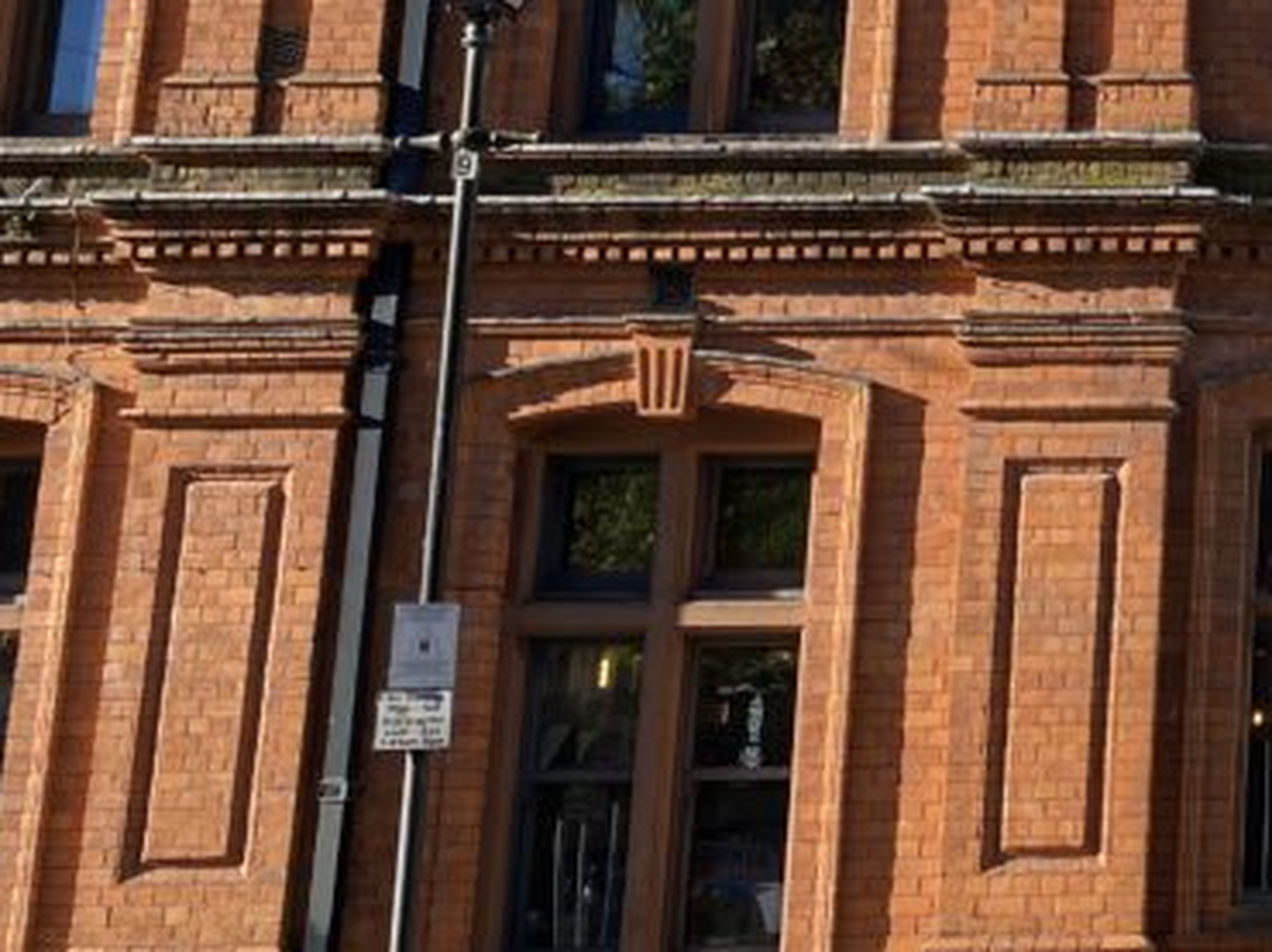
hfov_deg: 23.3
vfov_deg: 20.3
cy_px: 247
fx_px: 2644
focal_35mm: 72
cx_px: 1746
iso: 32
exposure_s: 1/1043
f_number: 1.8
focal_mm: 4.25
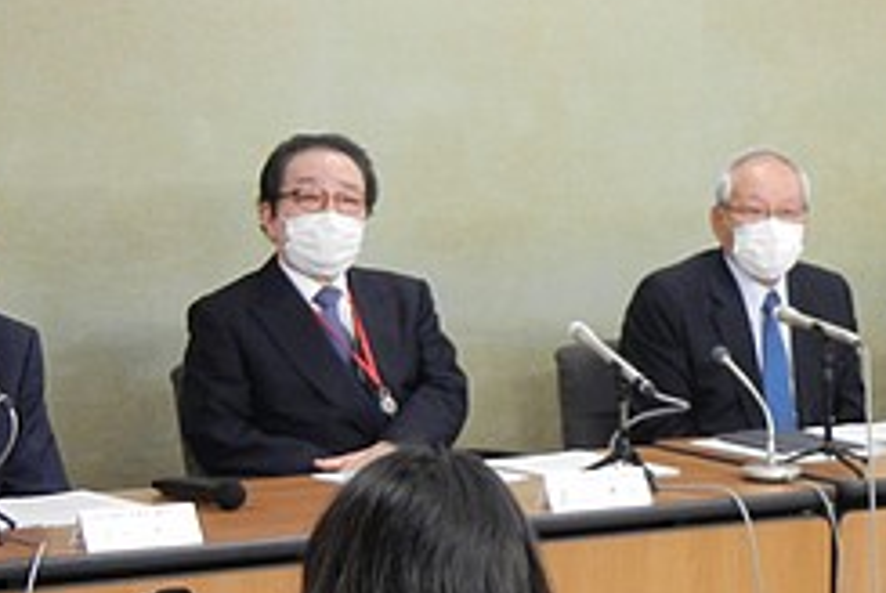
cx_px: 788
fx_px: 3450
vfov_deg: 9.8
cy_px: 383
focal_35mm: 140
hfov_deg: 14.5
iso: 374
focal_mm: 10.6
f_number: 4
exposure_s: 1/30
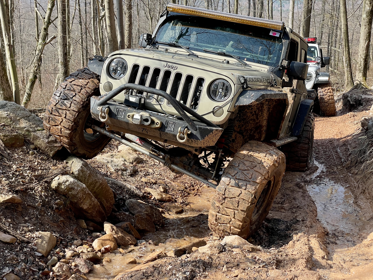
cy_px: 140
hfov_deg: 36.8
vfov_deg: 28.0
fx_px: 560
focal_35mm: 52
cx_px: 186
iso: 25
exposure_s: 1/387
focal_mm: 6
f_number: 2
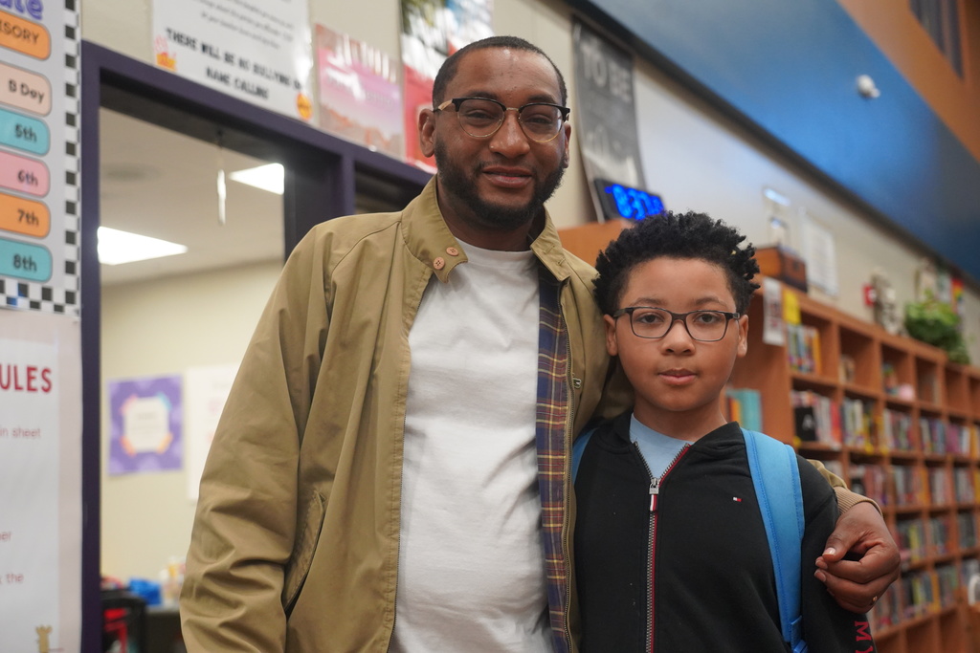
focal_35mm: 46
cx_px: 490
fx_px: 1252
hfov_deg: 42.7
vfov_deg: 29.3
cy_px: 326
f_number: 4
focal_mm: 46
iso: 5000
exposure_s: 1/160
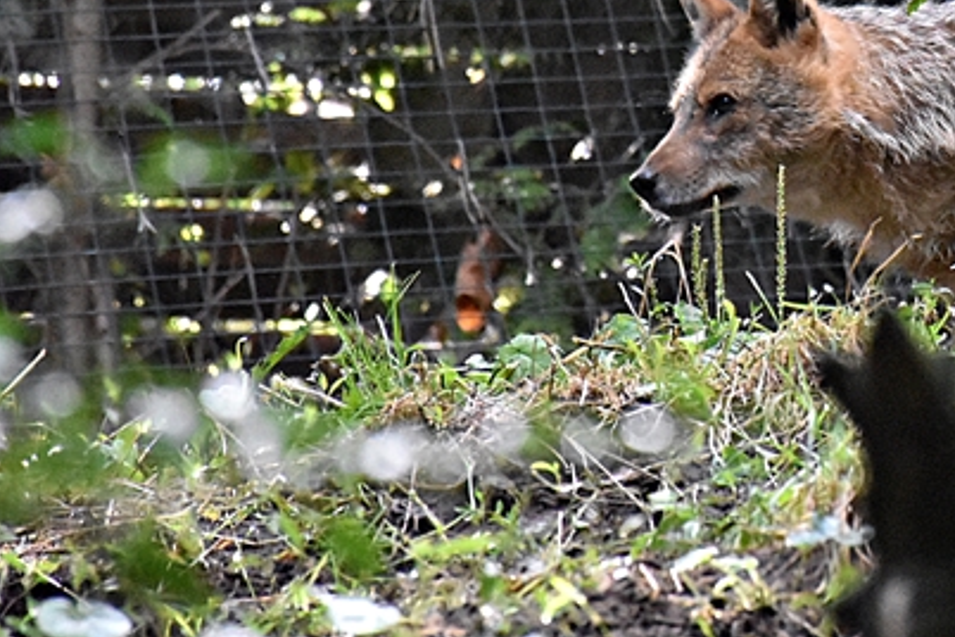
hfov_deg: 3.9
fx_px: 14191
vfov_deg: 2.6
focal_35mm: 535
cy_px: -51
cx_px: 869
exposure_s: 1/500
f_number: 5.6
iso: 7200
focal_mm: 140
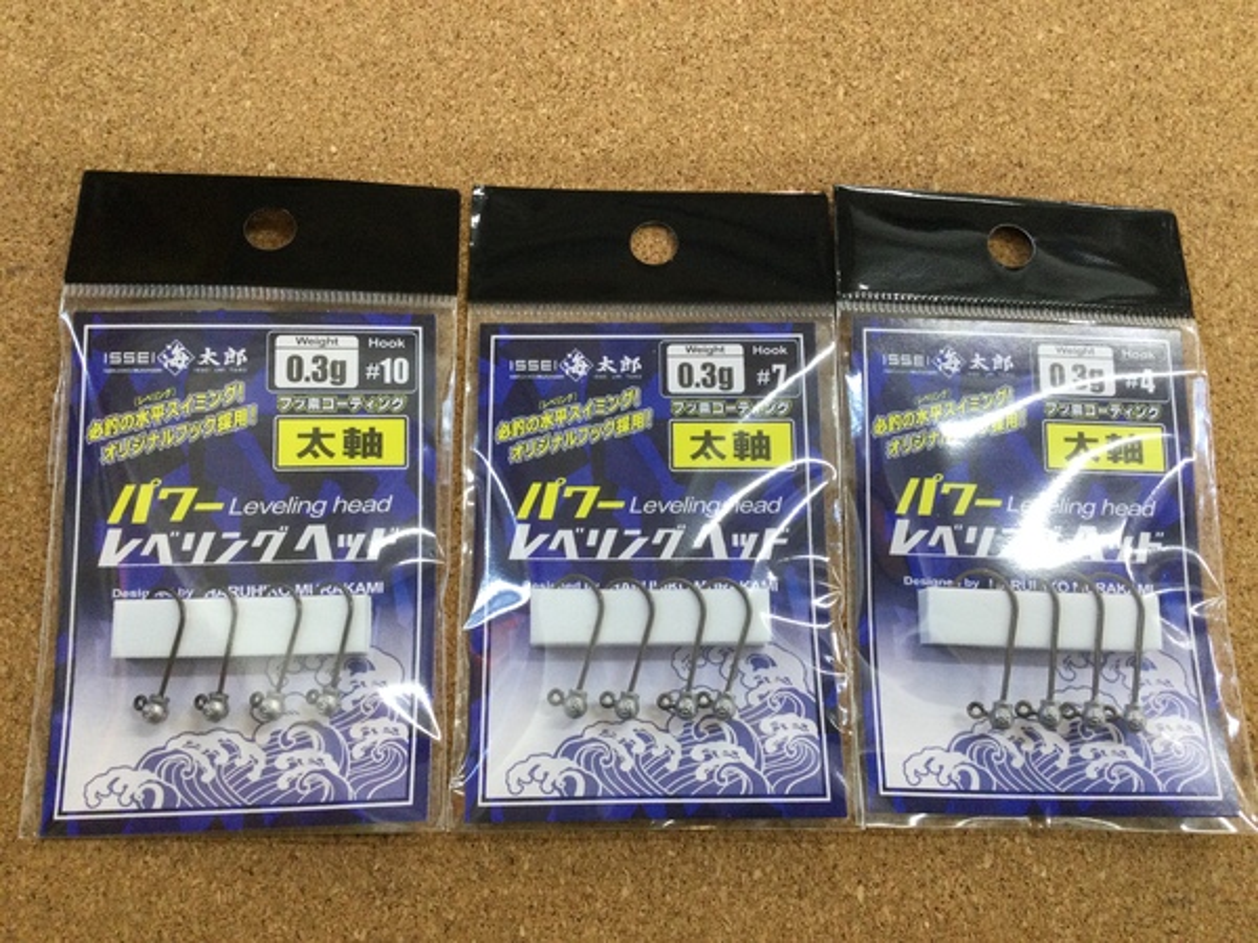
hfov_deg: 58.4
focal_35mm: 31
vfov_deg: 45.4
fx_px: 1127
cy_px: 472
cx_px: 629
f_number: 2.4
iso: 40
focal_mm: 3.3
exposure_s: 1/30
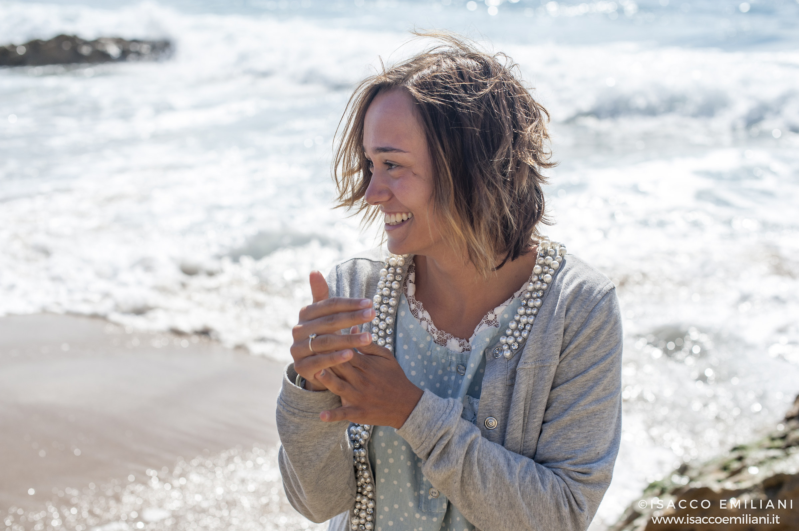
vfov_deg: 26.9
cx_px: 400
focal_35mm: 50
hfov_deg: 39.6
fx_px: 1109
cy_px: 266
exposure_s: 1/2000
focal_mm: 50
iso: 100
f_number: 4
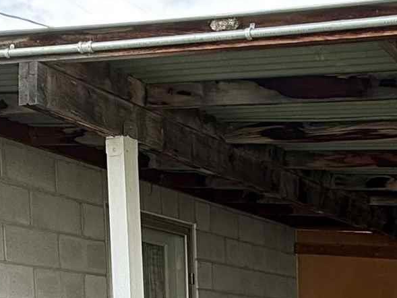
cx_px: 281
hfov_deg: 26.4
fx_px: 837
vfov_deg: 17.8
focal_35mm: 73
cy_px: 462
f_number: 2.2
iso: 50
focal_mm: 2.22
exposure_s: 1/170
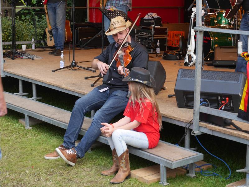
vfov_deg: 22.9
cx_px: 124
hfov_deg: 30.3
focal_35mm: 64
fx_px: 460
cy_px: 94
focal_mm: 32
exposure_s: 1/60
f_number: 6.3
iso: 200
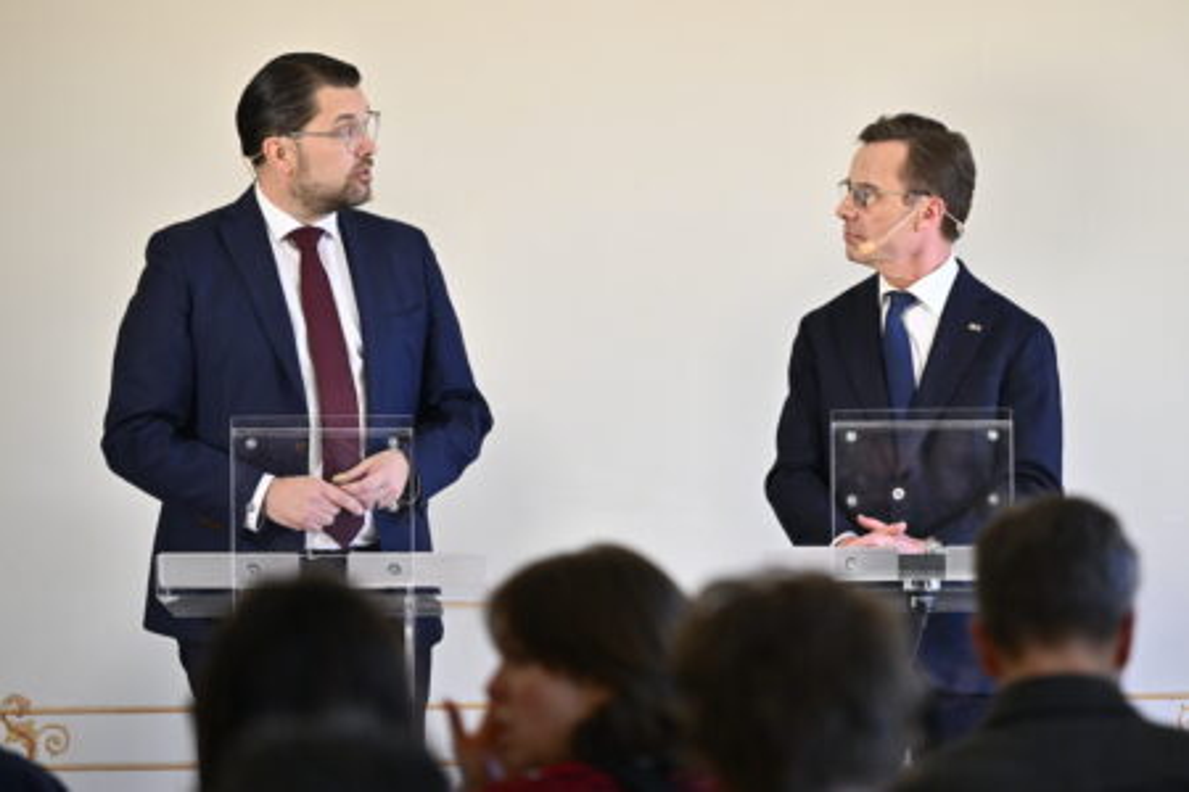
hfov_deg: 15.2
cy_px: 396
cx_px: 594
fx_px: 4458
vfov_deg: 10.2
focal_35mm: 135
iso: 560
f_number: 2.8
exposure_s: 1/250
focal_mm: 135
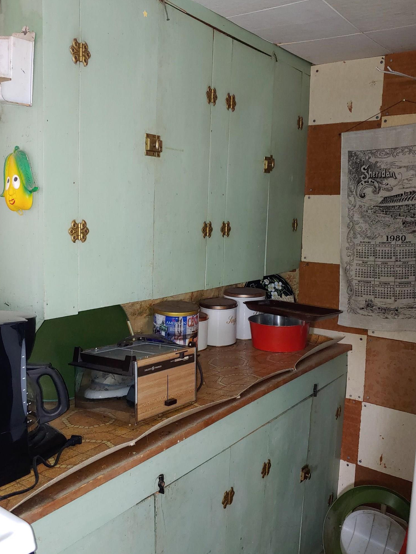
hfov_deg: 48.2
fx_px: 465
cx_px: 221
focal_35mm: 29
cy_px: 285
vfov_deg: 61.6
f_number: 1.5
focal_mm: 4.23
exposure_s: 1/30
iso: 150
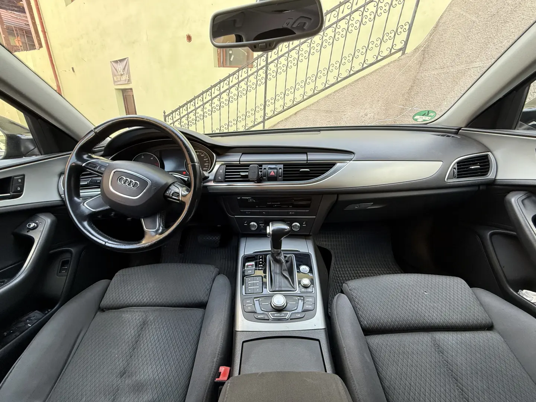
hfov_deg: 102.1
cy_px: 201
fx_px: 217
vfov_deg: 85.7
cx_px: 268
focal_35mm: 14
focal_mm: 2.22
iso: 200
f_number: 2.2
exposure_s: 1/99
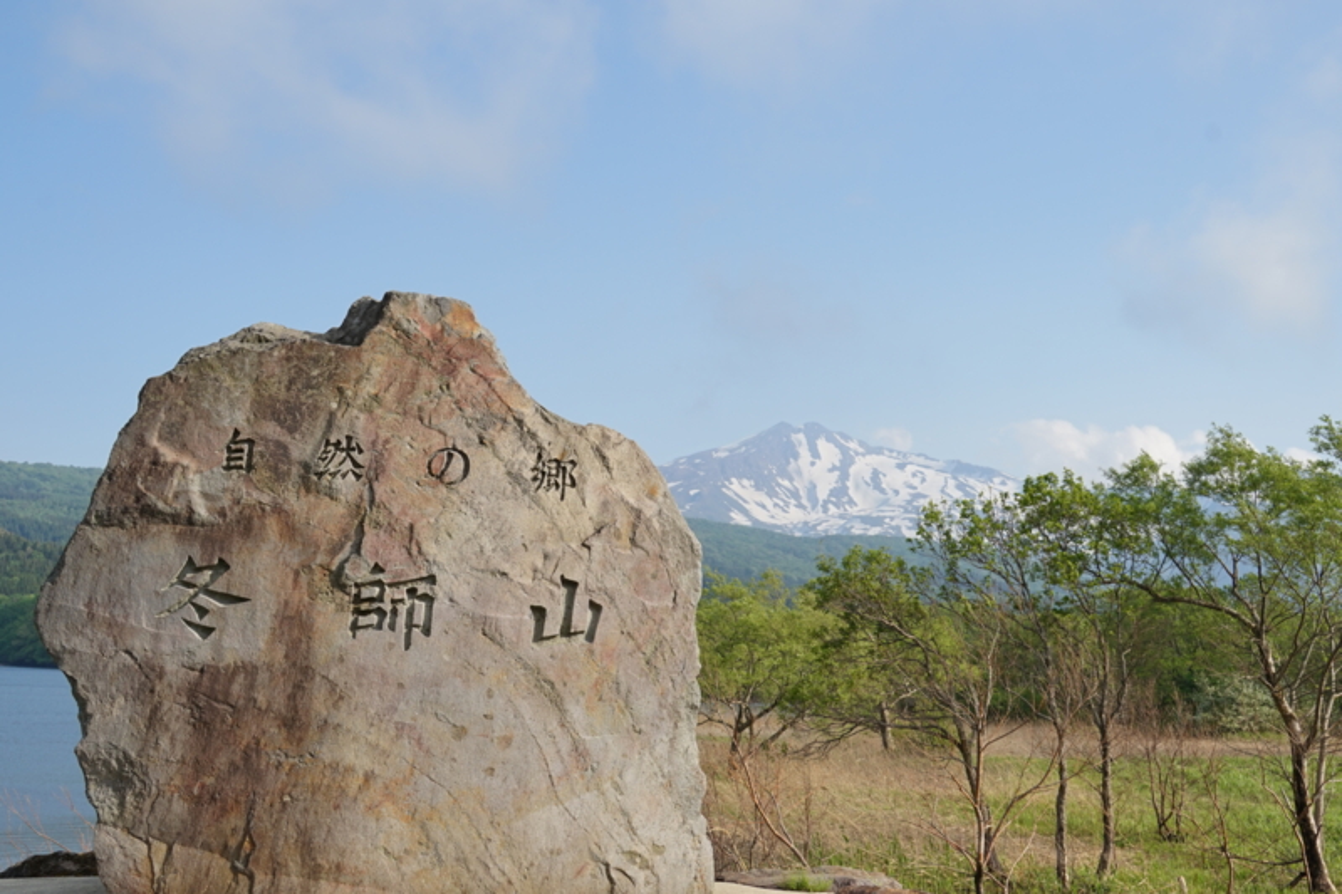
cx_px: 671
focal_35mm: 42
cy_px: 447
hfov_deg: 46.4
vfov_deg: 31.9
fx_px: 1565
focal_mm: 28
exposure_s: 1/125
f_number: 11
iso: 100
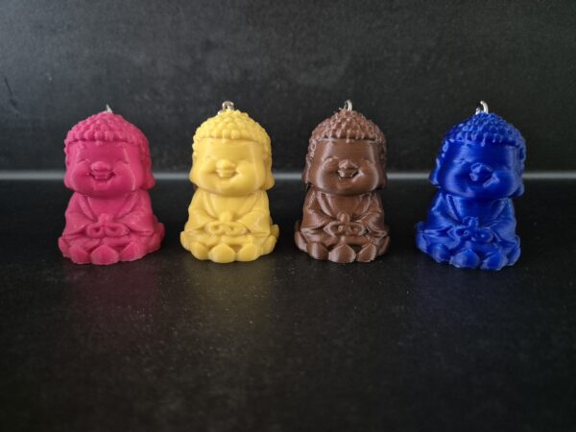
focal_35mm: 23
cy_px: 216
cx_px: 288
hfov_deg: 73.9
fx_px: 383
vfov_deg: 58.9
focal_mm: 5.4
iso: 2000
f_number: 1.8
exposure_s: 1/50
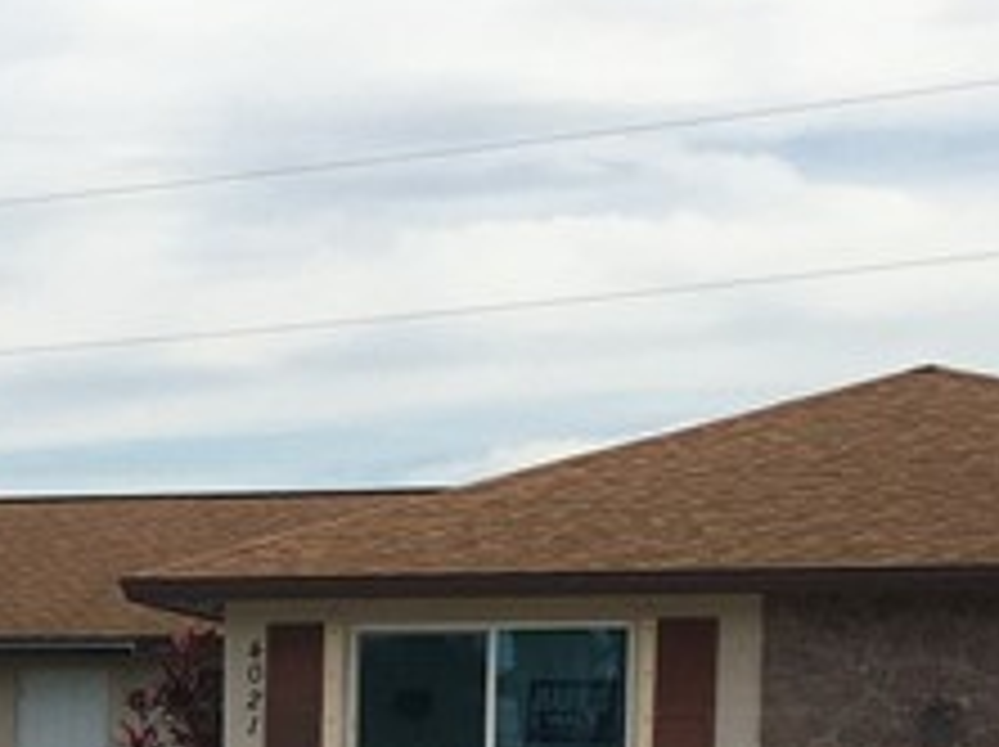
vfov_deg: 10.7
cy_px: 1030
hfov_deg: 13.7
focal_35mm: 134
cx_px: -562
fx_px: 3863
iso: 25
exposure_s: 1/1832
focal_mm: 4.15
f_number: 2.2
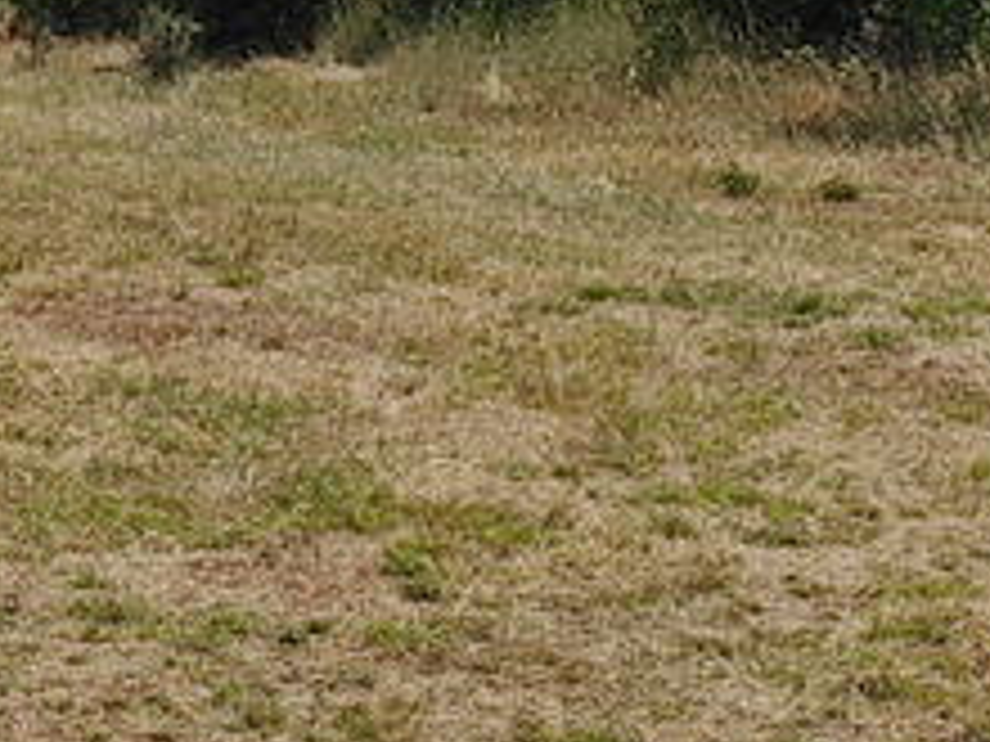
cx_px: -922
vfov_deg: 10.1
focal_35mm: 147
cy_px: 162
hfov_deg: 12.1
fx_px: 4204
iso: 50
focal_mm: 5.54
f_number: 1.8
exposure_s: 1/6250
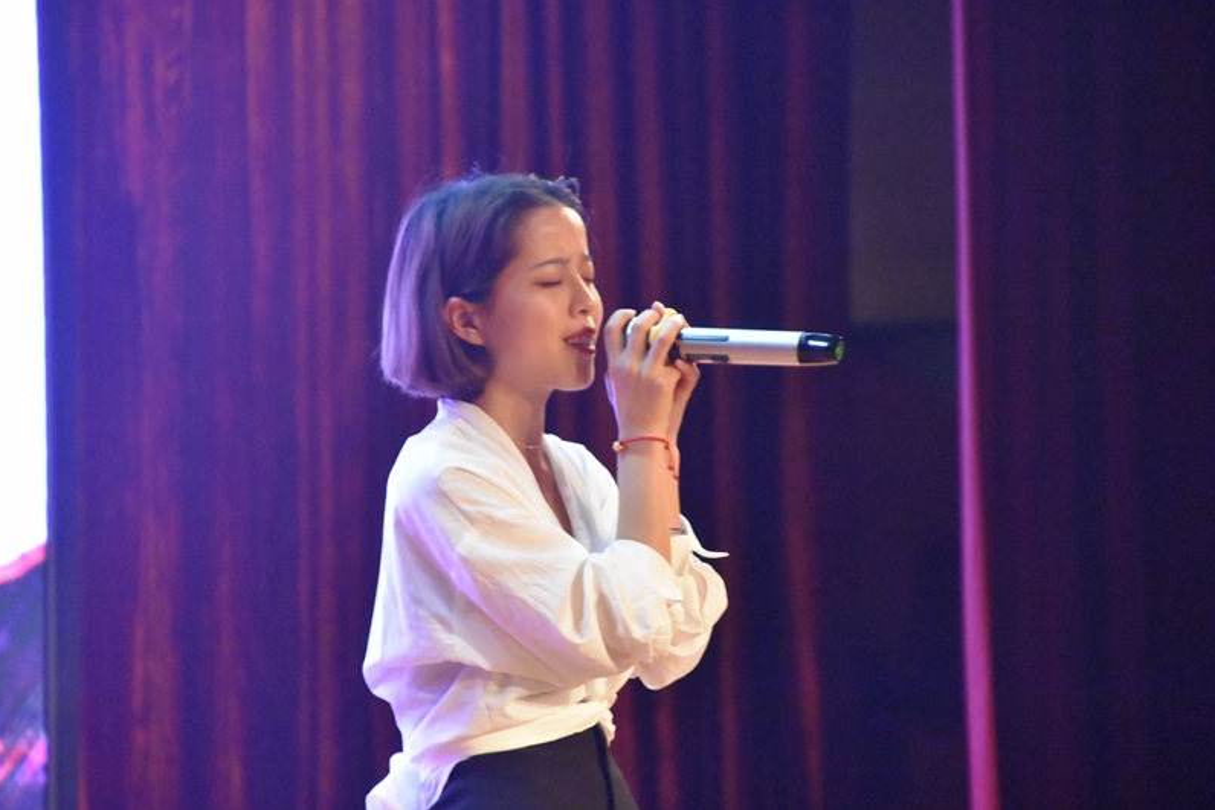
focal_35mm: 204
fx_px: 6869
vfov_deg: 6.8
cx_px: 608
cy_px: 405
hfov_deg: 10.1
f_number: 6
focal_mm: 135
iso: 12800
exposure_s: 1/125
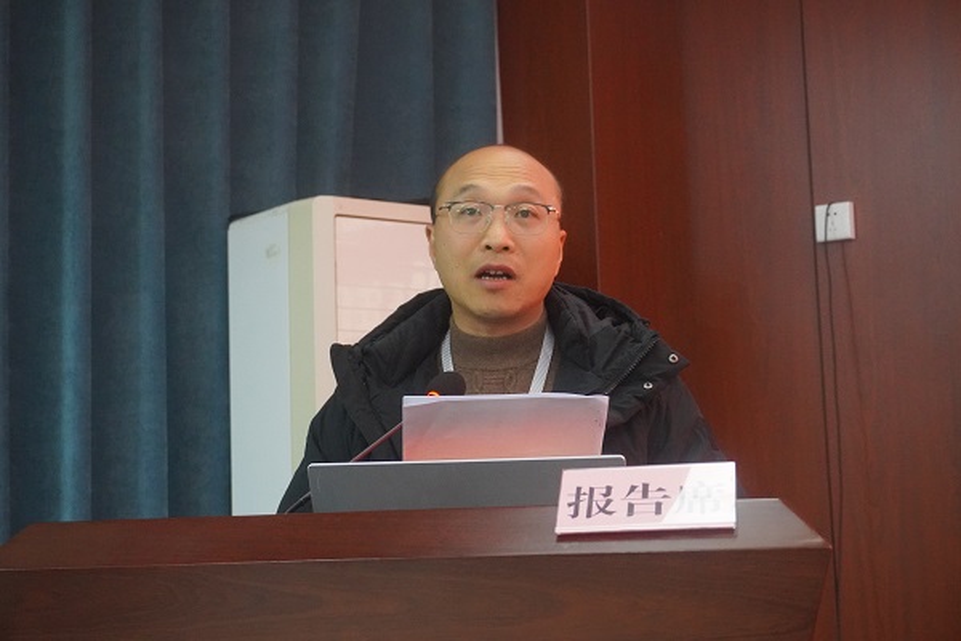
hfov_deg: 34.2
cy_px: 320
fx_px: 1562
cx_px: 480
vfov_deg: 23.2
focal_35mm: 58
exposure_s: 1/60
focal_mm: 39
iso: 6400
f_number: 5.6
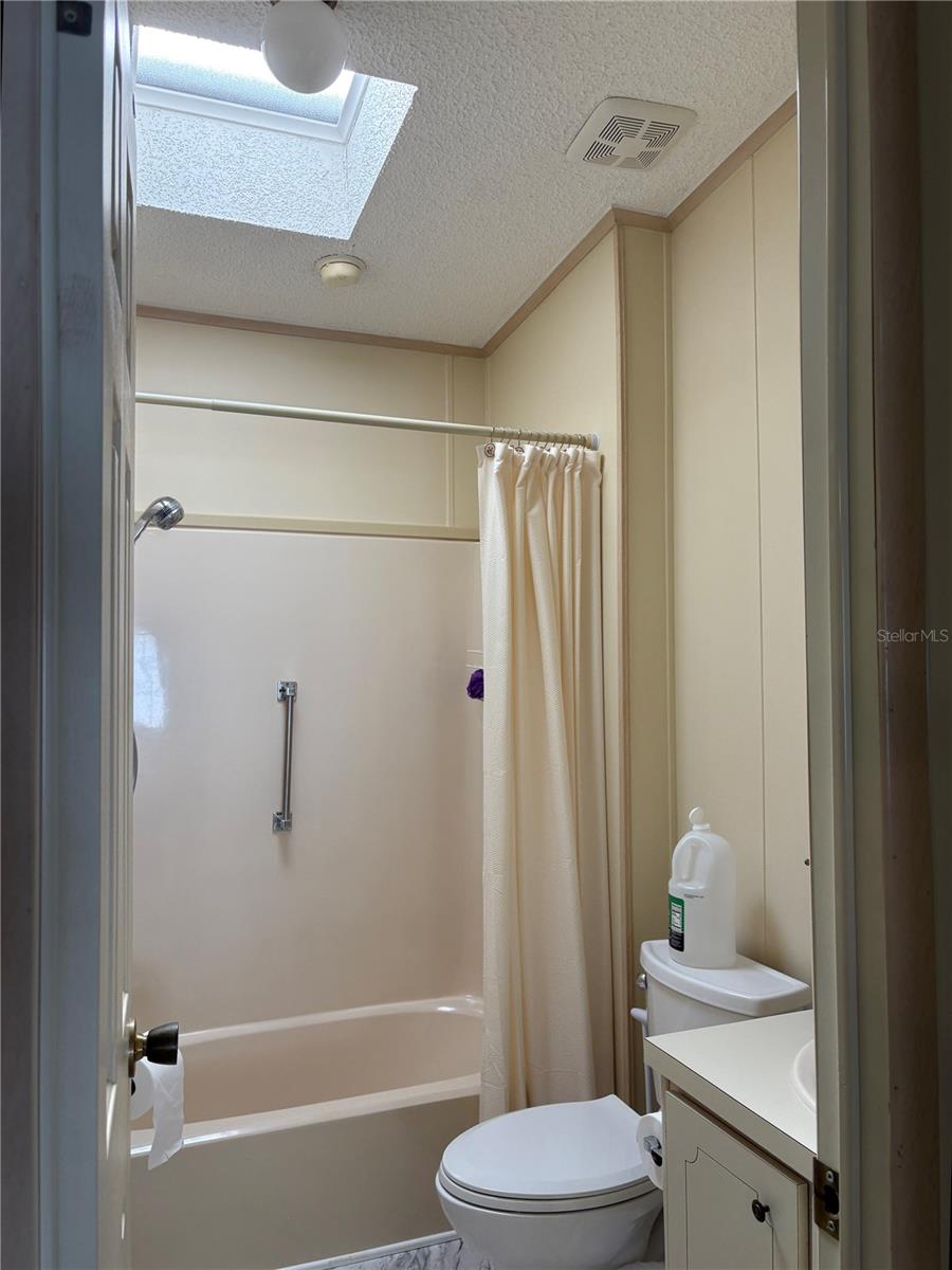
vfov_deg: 67.3
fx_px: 953
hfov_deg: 53.1
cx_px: 476
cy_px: 635
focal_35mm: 26
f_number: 1.6
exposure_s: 1/122
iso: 50
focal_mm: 5.96
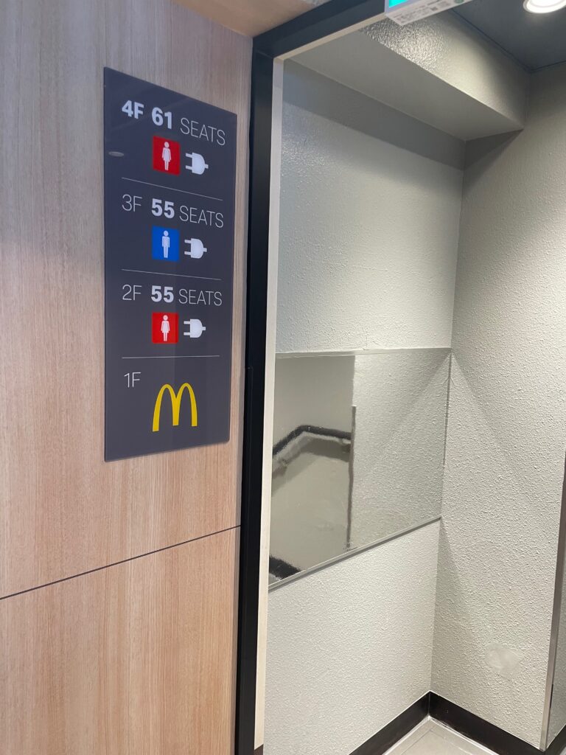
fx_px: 567
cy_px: 378
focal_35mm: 26
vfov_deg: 67.3
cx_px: 283
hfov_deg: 53.1
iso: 80
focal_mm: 4.2
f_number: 1.6
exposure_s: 1/53
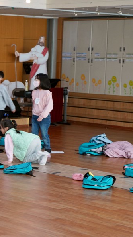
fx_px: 697
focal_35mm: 111
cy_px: 119
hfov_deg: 10.7
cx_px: -39
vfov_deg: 19.3
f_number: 4
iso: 800
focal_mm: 70
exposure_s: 1/160
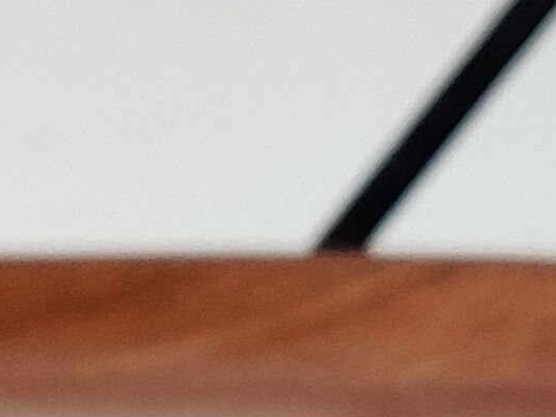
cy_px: 811
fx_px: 3277
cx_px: 357
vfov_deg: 7.0
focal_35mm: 204
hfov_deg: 9.7
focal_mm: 4.75
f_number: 1.65
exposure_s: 1/100
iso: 250
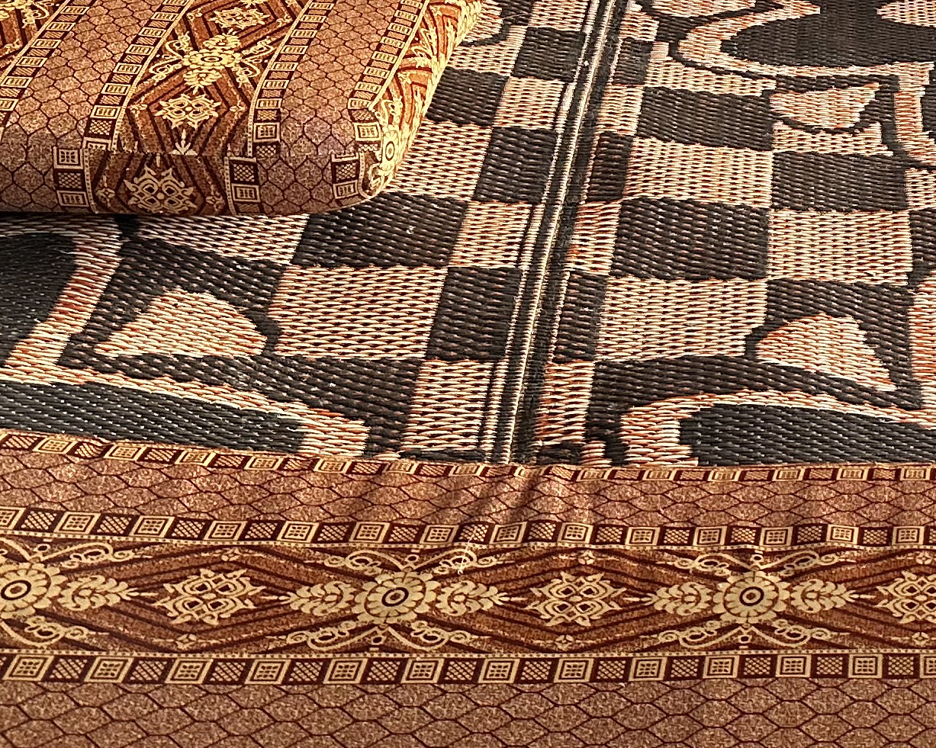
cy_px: -295
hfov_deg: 22.1
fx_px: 2133
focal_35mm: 77
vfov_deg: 18.2
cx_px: 1240
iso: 250
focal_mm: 6.86
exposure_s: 1/60
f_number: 1.78
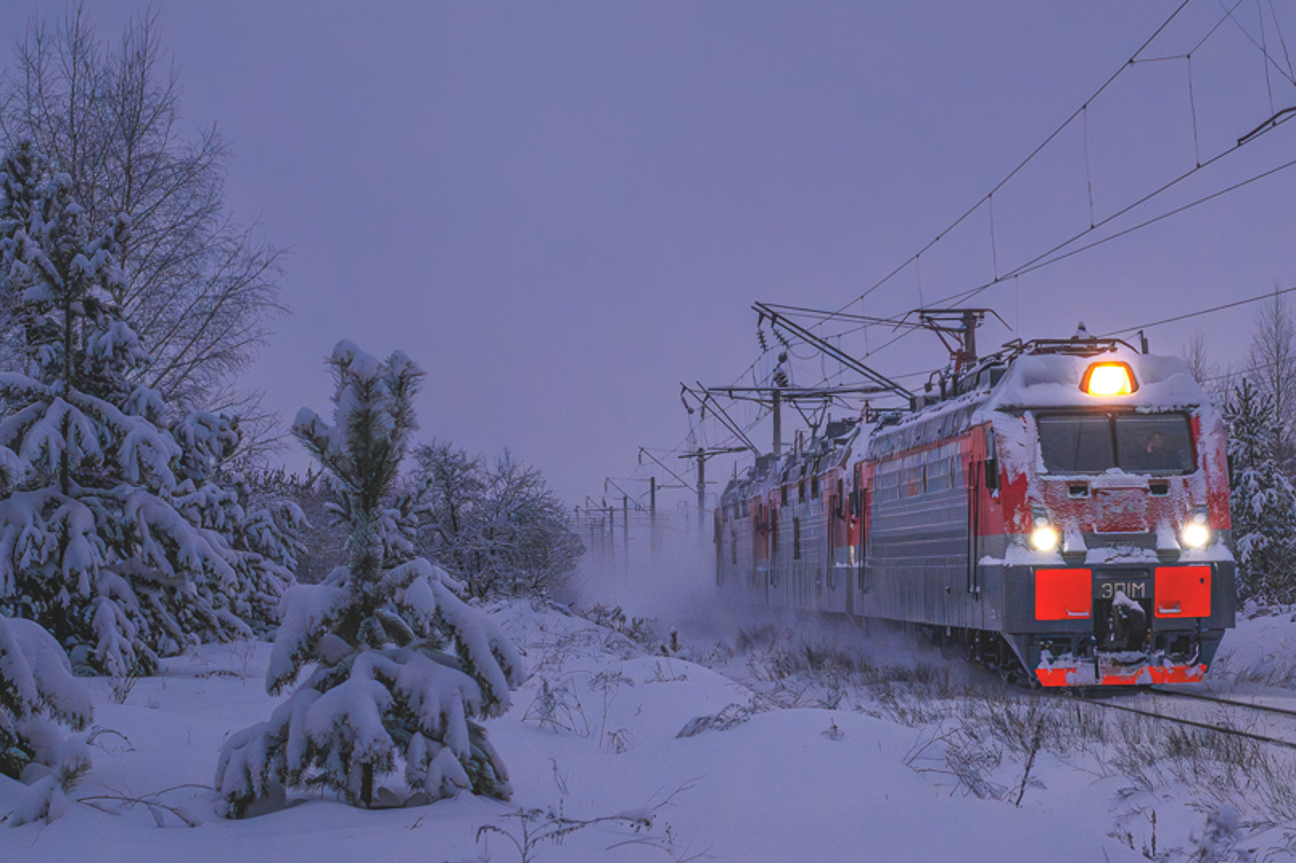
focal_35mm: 93
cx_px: 928
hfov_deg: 21.8
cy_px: 416
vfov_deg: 14.7
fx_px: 3347
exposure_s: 1/320
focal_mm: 50
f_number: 5
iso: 2000
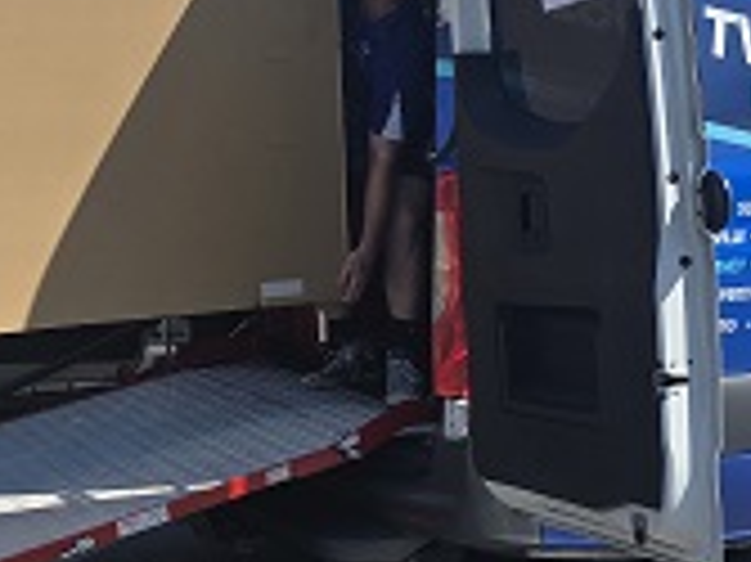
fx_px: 1496
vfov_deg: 20.9
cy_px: 79
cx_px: 238
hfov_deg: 28.0
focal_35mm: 69
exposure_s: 1/628
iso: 12
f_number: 1.7
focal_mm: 6.3
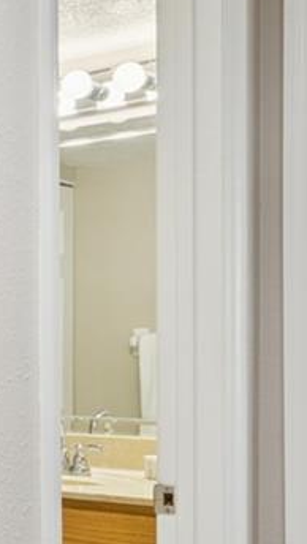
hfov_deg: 13.4
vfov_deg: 28.8
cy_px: 362
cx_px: -364
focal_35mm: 73
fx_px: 1054
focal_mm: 10
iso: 100
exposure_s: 1/4
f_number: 7.1
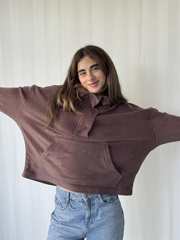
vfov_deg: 39.6
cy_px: 120
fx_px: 333
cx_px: 90
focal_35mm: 48
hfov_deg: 30.3
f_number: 1.78
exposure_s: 1/121
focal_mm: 6.76
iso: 100
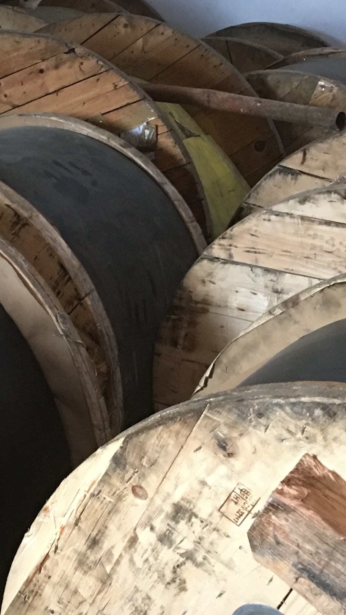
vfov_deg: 29.7
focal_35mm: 71
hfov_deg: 16.7
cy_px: 319
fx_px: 1158
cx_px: 8
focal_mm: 4.15
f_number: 2.2
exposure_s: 1/17
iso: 100
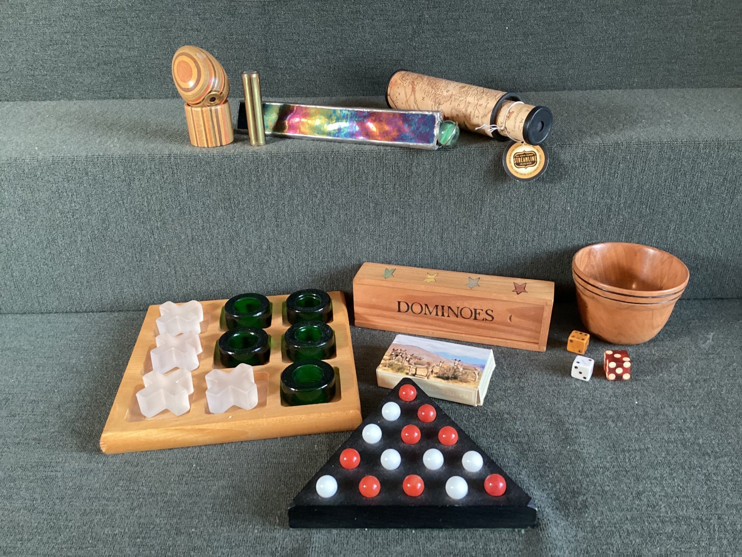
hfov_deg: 58.3
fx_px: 665
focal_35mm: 31
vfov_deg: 45.4
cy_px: 278
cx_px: 371
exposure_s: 1/60
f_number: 2.4
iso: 320
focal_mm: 3.3
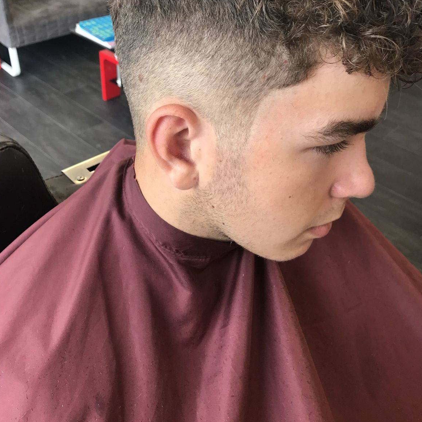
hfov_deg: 48.4
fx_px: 469
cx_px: 207
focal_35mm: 34
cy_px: 152
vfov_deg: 47.9
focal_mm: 3.99
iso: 25
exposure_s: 1/50
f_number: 1.8
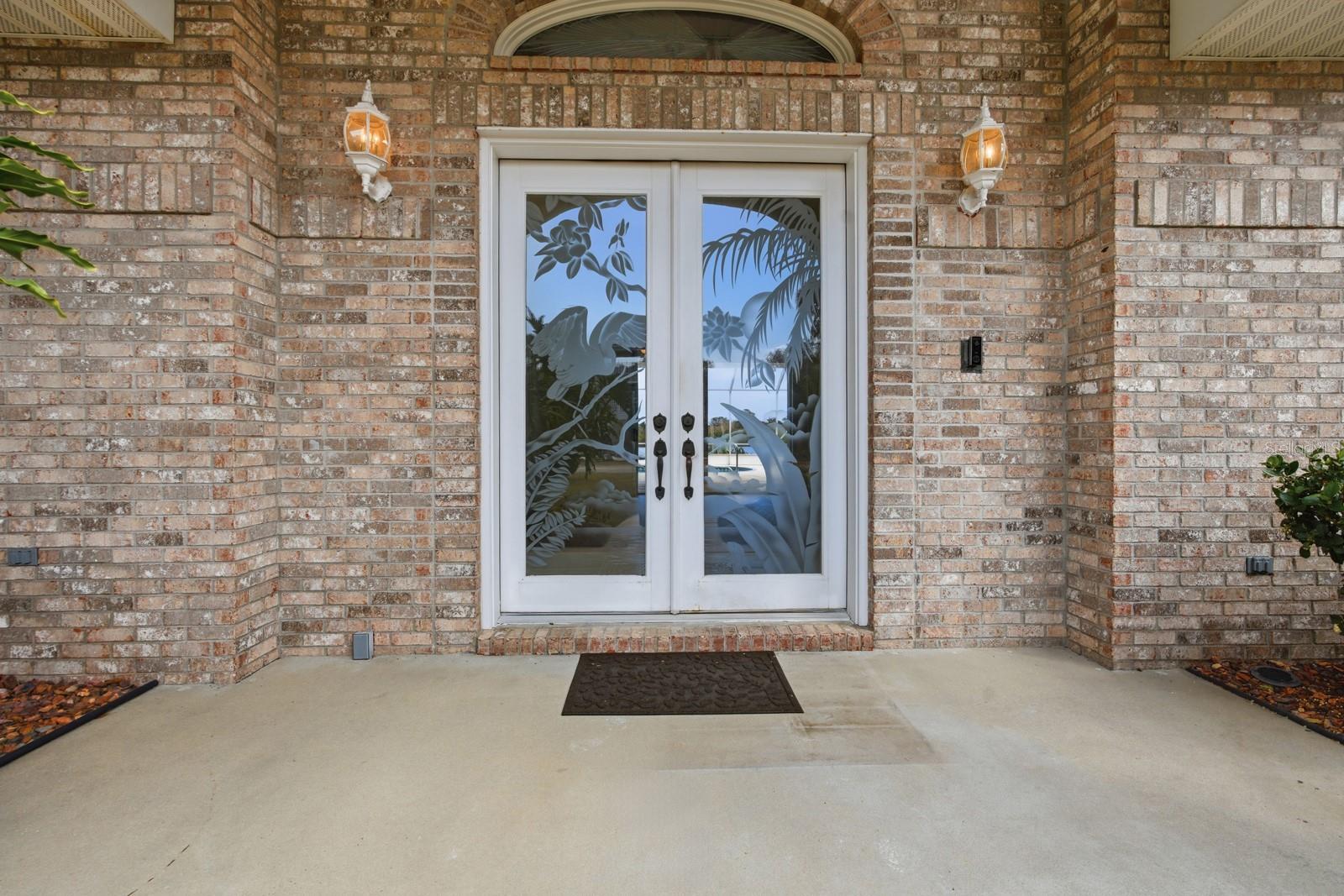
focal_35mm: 16
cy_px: 448
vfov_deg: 72.1
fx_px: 616
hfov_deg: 95.0
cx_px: 672
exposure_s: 1/2000
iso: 100
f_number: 8
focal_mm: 16.5
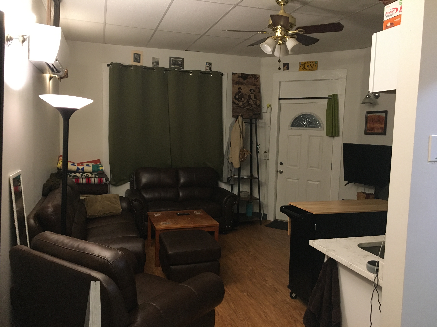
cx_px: 218
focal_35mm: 29
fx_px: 366
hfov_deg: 61.7
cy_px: 164
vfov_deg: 48.2
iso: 200
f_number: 2.2
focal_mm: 4.15
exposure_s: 1/17
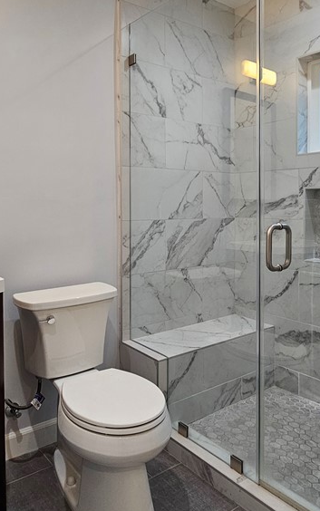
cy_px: 246
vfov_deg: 72.5
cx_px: 125
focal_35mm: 25
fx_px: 348
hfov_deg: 49.0
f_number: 2.2
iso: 100
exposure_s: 1/60
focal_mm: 2.2
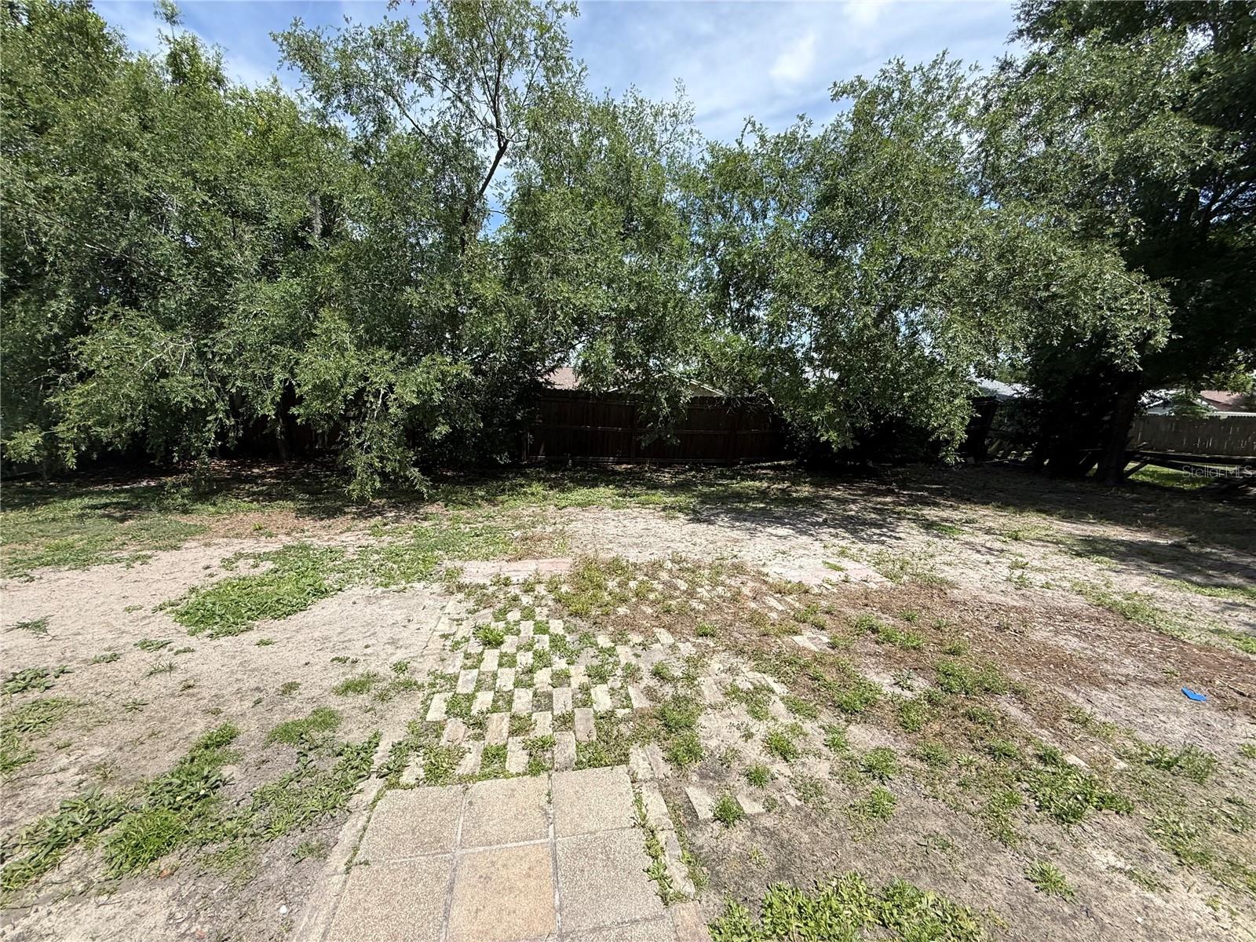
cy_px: 471
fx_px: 508
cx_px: 628
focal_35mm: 14
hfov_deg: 102.1
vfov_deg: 85.7
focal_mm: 2.22
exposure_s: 1/1534
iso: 50
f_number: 2.2
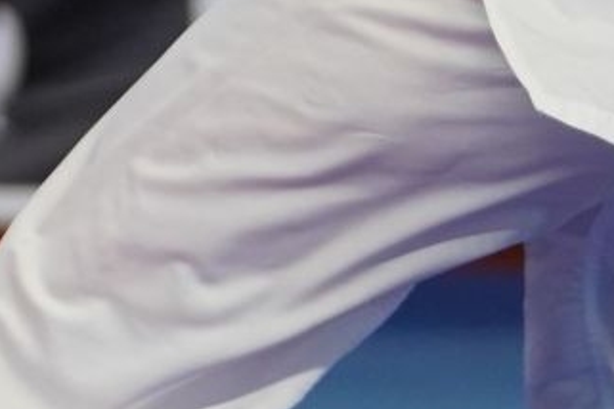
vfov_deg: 1.9
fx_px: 12535
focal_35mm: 735
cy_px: -585
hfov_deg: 2.8
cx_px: -195
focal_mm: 131
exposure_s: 1/1000
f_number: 2.8
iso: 2500
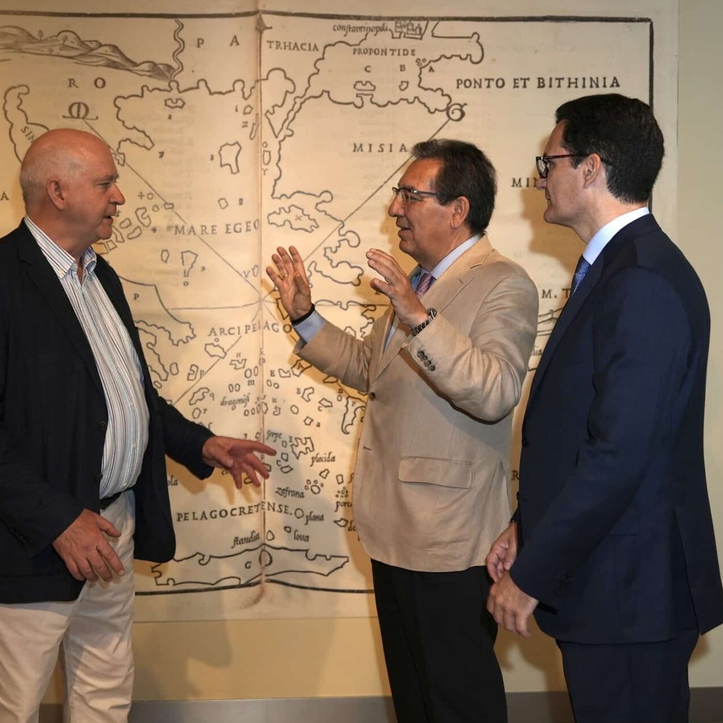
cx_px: 300
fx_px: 1158
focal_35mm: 49
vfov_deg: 34.7
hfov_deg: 34.6
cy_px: 364
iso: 500
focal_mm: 38
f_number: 3.2
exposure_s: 1/200
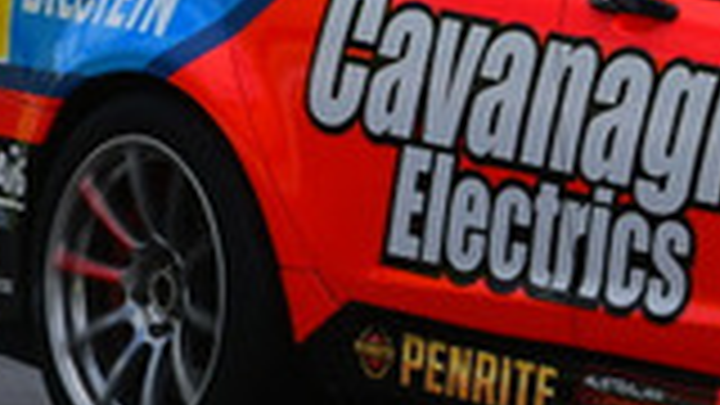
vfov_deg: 0.8
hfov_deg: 1.4
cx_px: 1152
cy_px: -292
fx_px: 30012
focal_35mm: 1572
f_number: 11
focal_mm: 200
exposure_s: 1/640
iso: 400
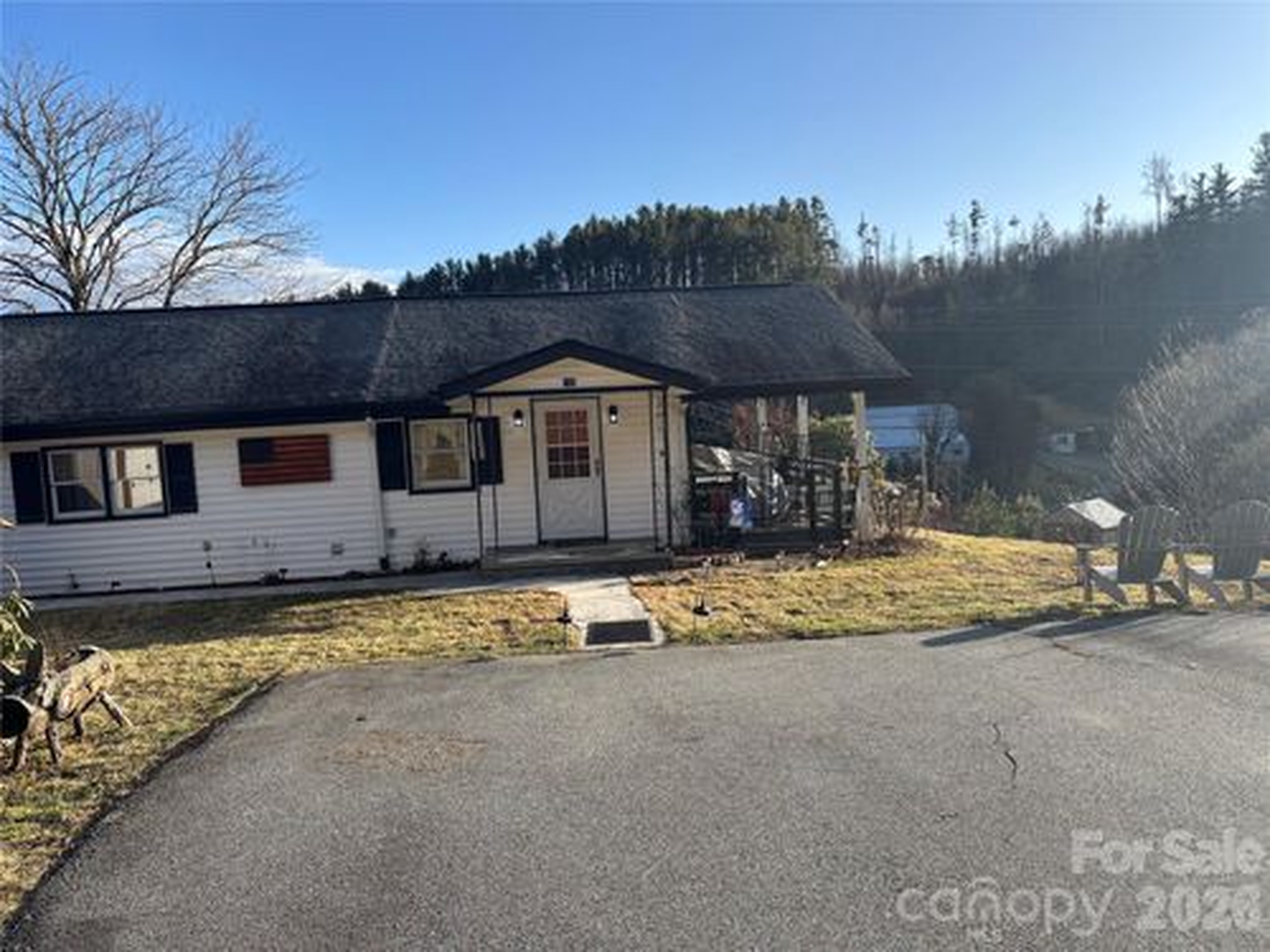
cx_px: 635
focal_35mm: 26
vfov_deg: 53.1
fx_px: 954
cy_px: 476
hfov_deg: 67.3
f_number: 1.6
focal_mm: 5.96
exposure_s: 1/1751
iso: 50
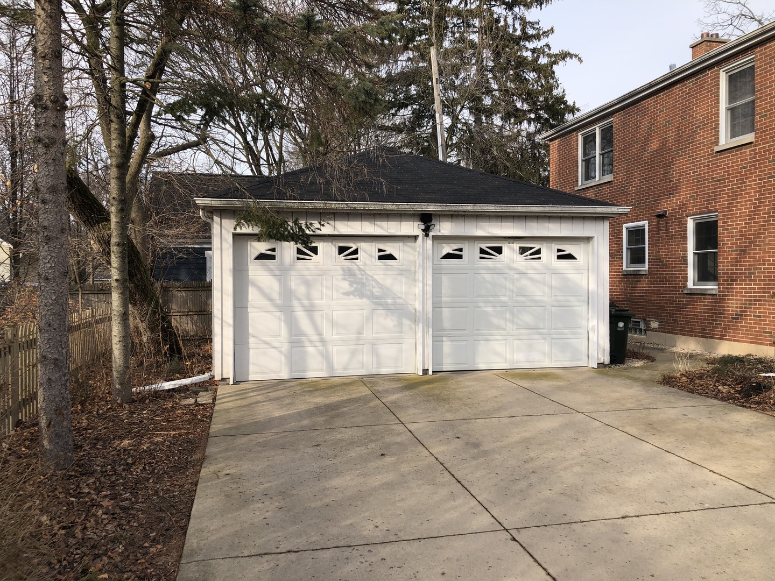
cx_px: 388
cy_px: 290
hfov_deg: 63.4
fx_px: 627
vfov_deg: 49.7
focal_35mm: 28
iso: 20
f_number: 1.8
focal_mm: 3.99
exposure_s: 1/991
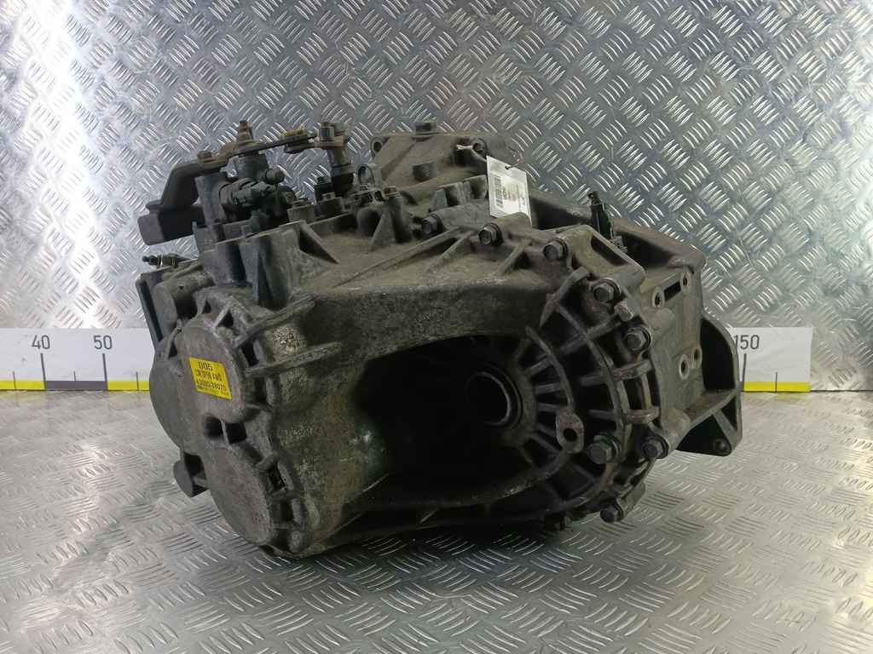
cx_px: 436
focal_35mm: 23
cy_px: 327
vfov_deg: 58.9
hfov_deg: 73.9
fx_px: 580
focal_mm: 4.11
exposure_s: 1/50
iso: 213
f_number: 1.6
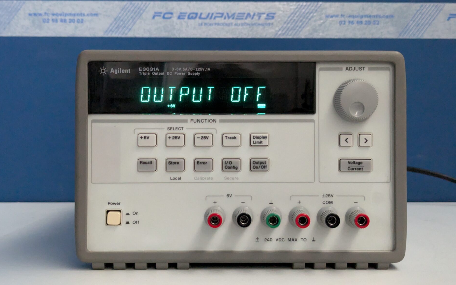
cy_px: 135
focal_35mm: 52
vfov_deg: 24.9
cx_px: 227
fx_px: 646
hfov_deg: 38.9
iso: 1806
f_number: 1.85
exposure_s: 1/32.5
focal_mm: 6.81
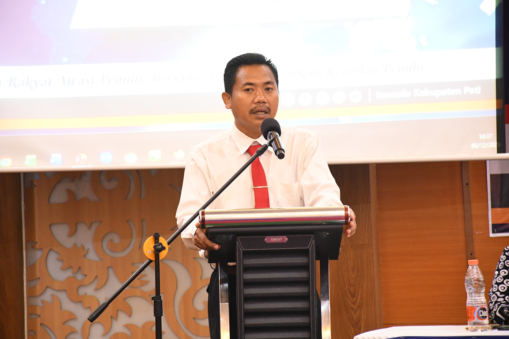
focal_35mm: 210
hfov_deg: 9.8
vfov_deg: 6.5
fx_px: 2969
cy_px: 170
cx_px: 254
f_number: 5.6
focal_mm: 140
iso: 3200
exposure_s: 1/20
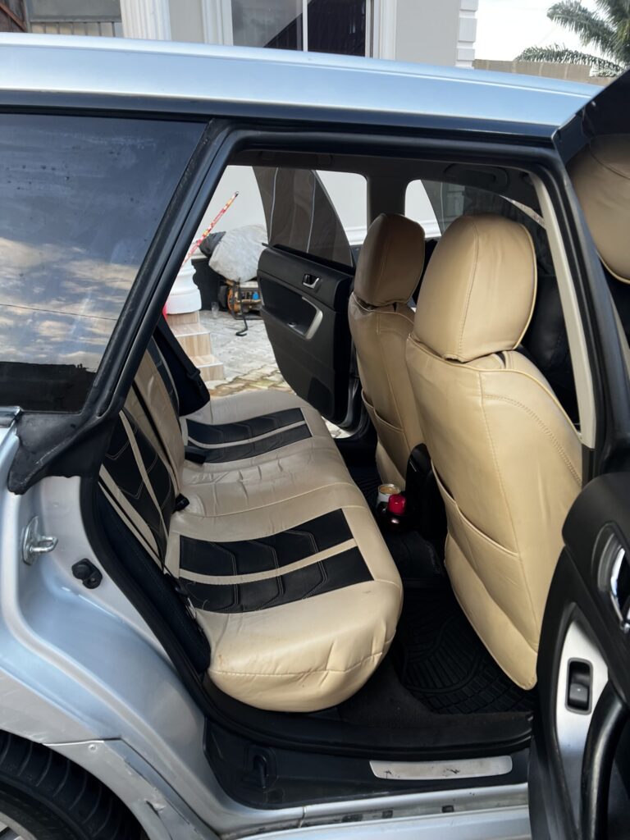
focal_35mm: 26
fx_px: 631
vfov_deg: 67.3
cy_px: 420
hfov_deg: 53.1
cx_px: 315
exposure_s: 1/121
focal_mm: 5.7
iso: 50
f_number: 1.5
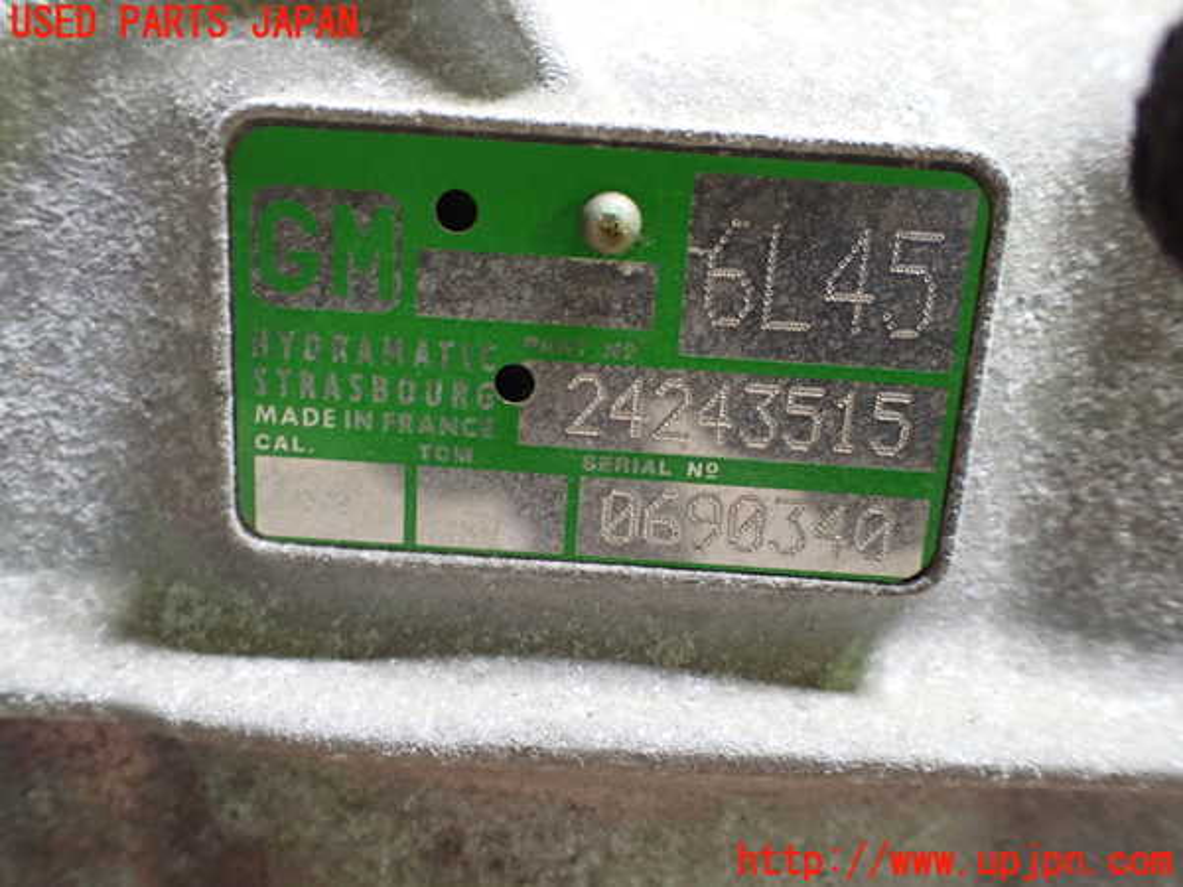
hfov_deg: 60.0
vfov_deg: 46.8
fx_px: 1025
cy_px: 444
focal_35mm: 30
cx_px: 592
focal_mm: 5.4
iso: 800
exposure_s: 1/40
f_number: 2.3
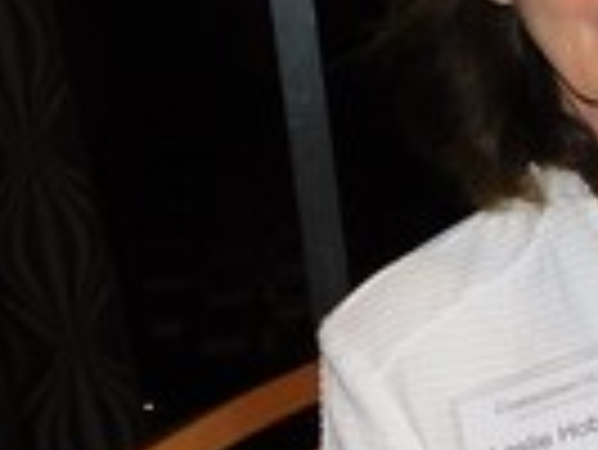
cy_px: 266
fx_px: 2386
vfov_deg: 10.8
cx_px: 1079
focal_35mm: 138
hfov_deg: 12.9
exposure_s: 1/30
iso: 200
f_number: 3
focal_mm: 4
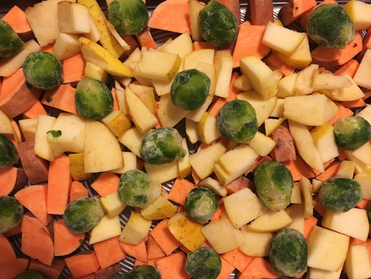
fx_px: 311
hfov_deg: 61.7
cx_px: 186
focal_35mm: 29
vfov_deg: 48.2
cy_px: 140
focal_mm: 4.15
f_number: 2.2
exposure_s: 1/30
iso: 250
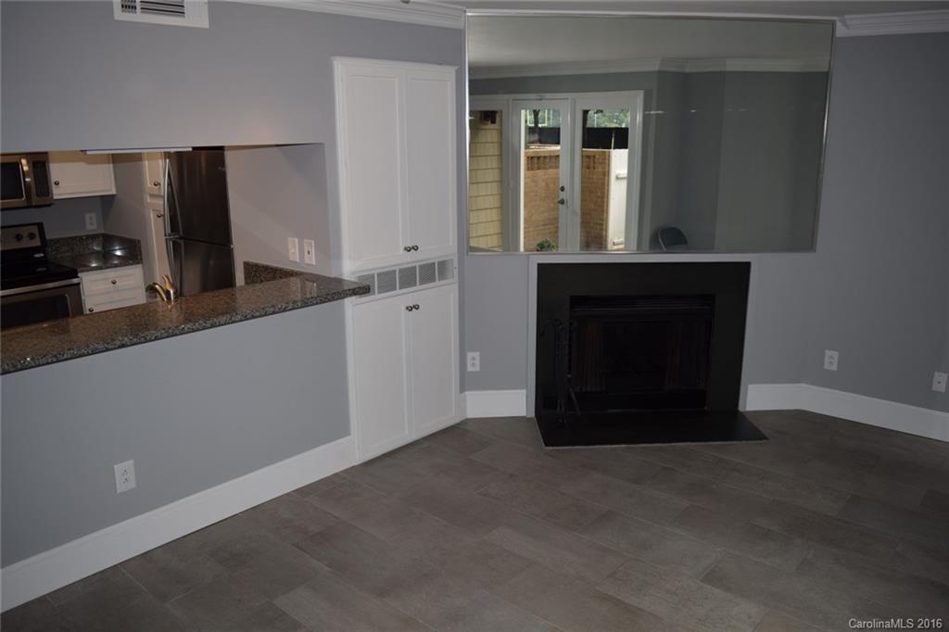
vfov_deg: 47.9
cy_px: 316
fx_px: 711
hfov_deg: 67.4
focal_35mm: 27
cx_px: 474
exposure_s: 1/200
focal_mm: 18
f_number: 3.5
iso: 100
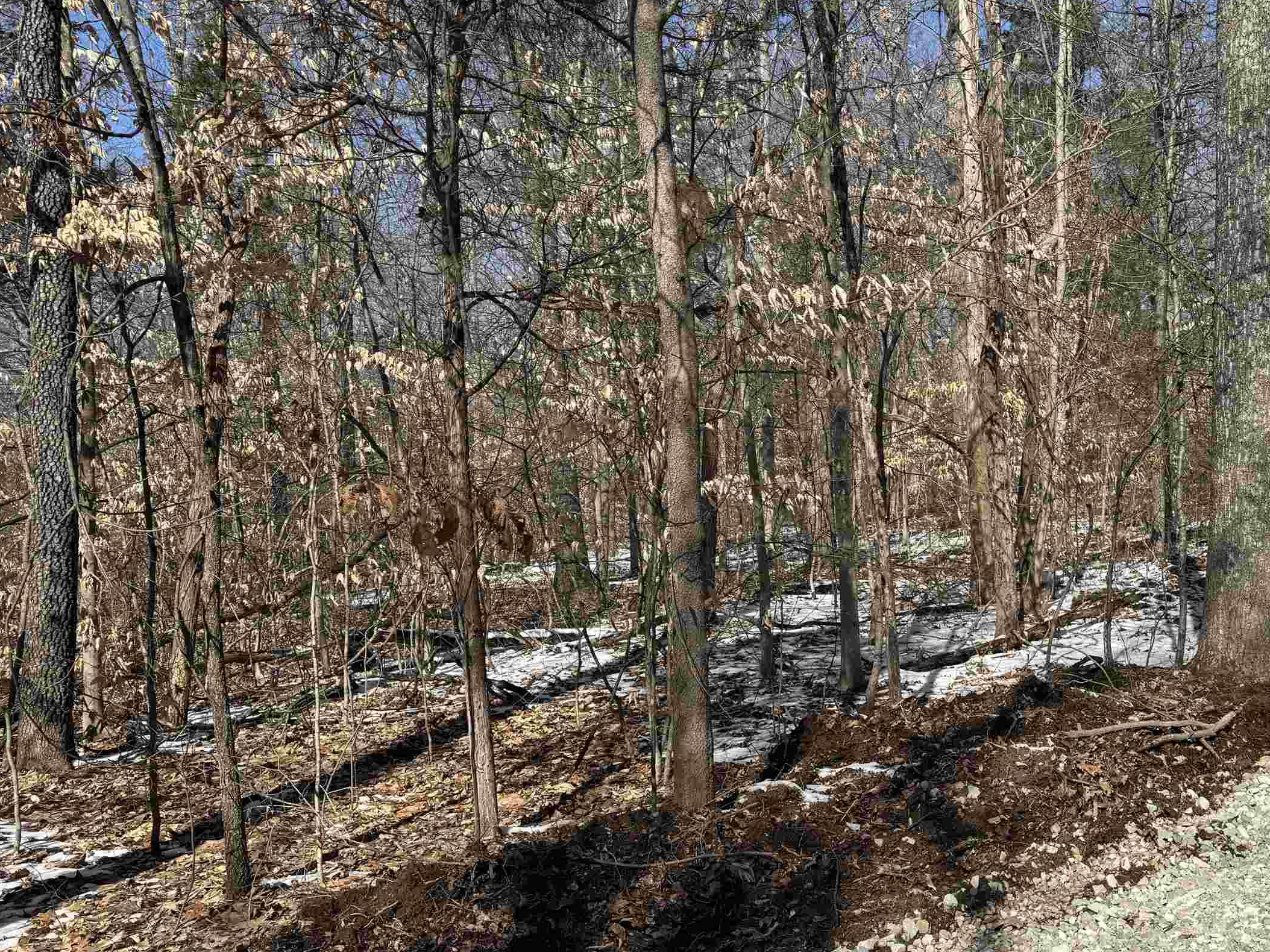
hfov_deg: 51.3
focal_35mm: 35
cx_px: 879
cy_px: 513
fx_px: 1284
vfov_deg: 40.7
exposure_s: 1/3802
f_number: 1.78
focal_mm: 6.76
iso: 80
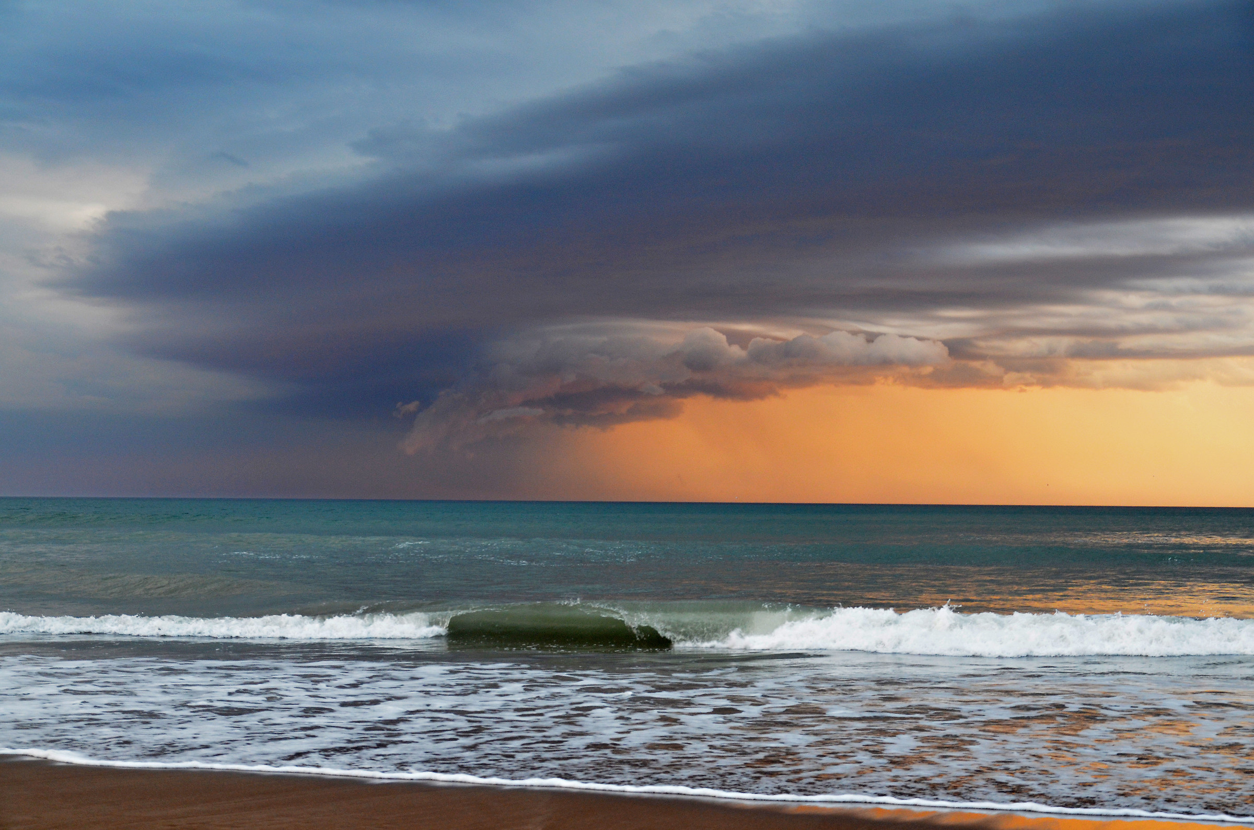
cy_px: 415
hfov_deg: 35.1
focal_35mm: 57
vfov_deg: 23.7
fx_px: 1981
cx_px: 627
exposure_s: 1/100
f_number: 5
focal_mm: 38
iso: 1000
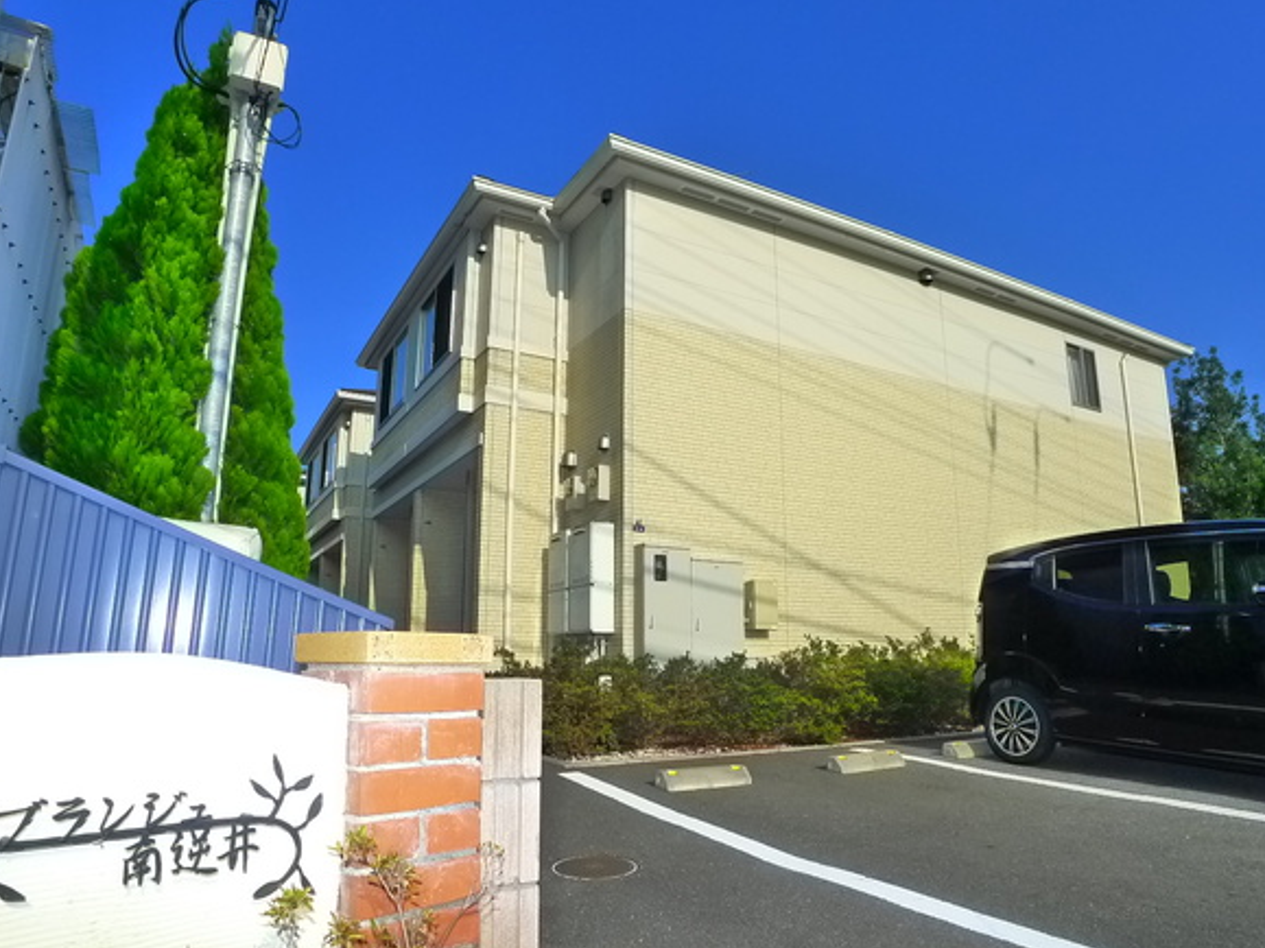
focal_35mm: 29
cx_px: 669
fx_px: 1060
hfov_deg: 61.6
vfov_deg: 48.2
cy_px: 514
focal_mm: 5.1
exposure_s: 1/1000
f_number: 4.5
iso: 400
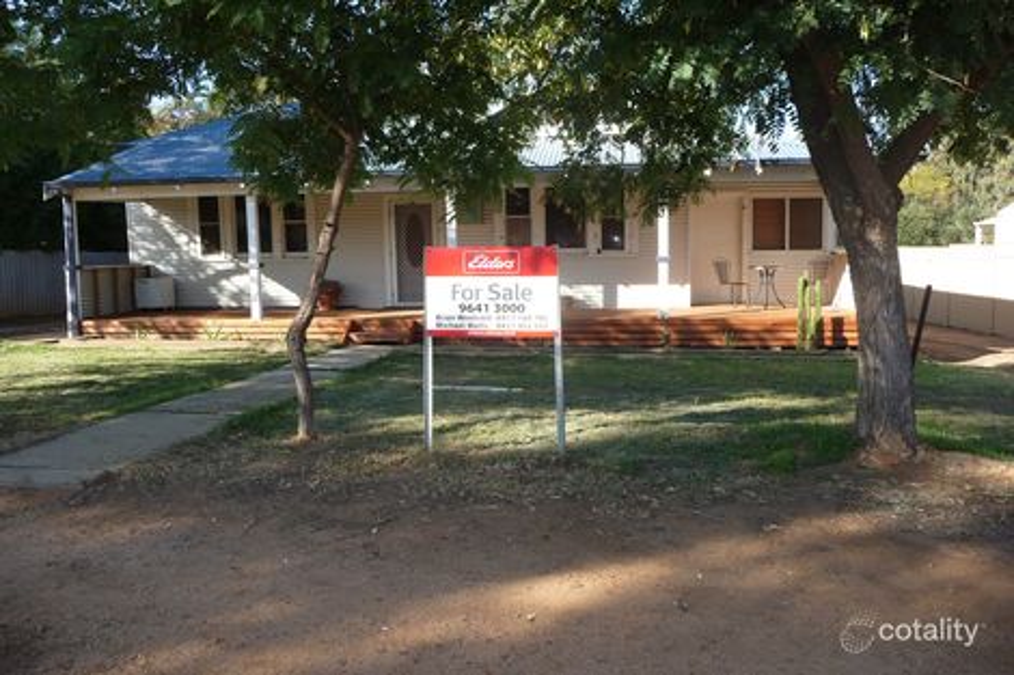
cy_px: 338
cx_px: 507
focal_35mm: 28
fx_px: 788
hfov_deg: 65.5
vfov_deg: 46.4
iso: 100
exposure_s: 1/320
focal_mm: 4.7
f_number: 3.3
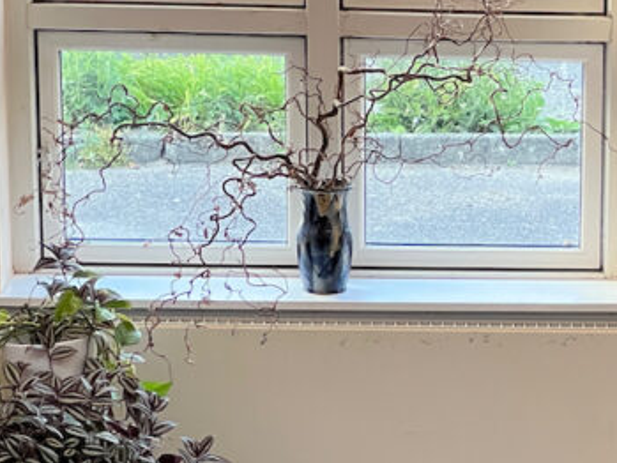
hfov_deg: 8.6
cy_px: 477
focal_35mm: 226
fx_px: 4030
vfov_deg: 6.6
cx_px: 889
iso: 320
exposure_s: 1/50
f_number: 2.8
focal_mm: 9
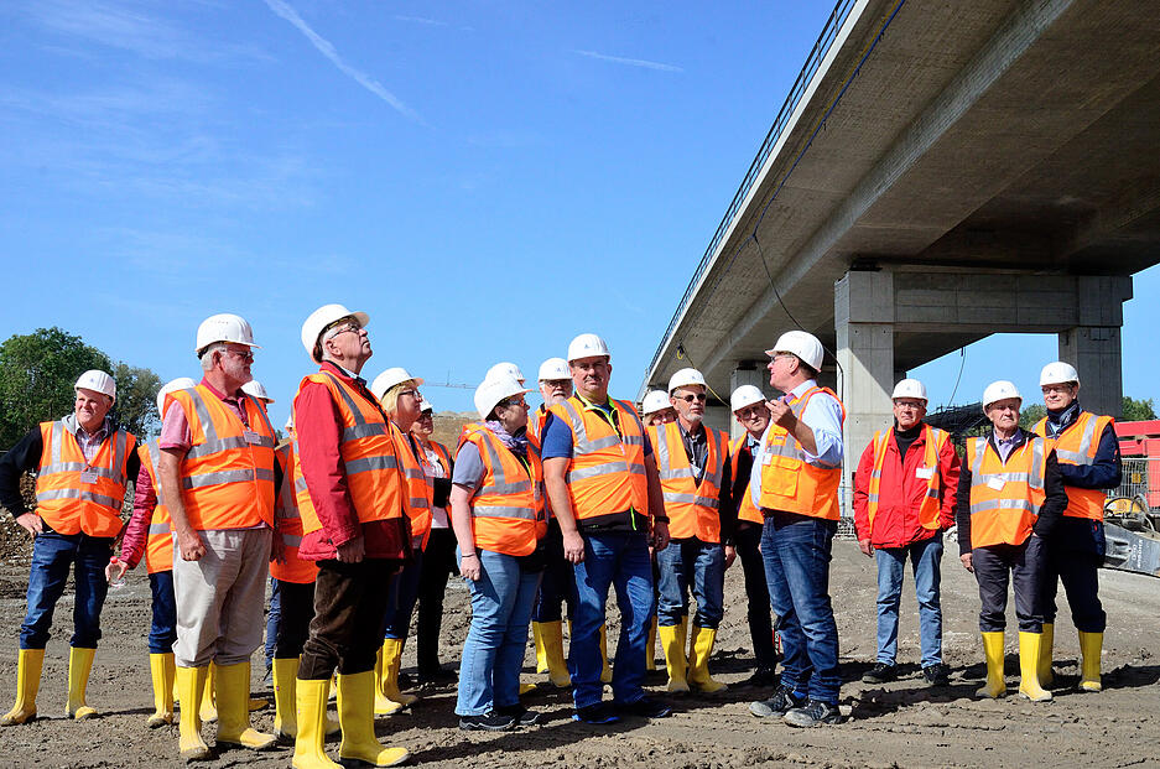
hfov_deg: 51.4
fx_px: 1206
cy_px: 384
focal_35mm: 38
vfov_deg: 35.4
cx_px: 580
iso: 1000
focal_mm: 25
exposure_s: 1/800
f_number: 14
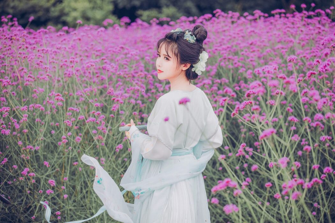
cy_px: 112
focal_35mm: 99
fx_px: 921
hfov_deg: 20.6
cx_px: 168
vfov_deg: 13.8
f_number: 3.2
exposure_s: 1/320
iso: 100
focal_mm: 100
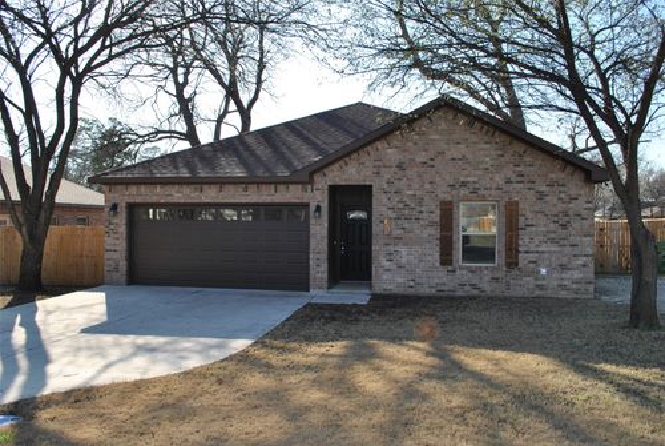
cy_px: 223
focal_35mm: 27
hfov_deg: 67.3
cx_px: 332
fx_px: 499
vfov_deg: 48.1
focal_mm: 18
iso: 100
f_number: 7.1
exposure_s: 1/200
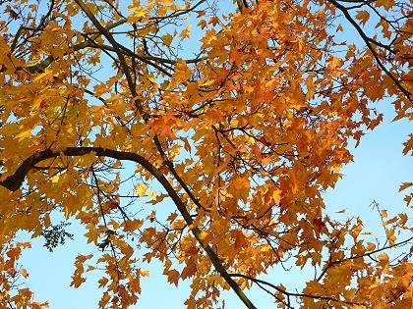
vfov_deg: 16.4
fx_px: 1074
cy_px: 154
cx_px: 206
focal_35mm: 90
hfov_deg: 21.8
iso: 80
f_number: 4.3
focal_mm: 14.7
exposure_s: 1/200
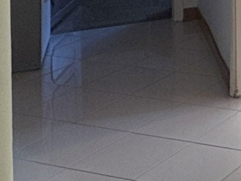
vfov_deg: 12.8
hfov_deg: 15.6
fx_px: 703
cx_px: 477
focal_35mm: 101
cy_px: -178
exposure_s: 1/100
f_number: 2.2
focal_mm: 2.22
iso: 125
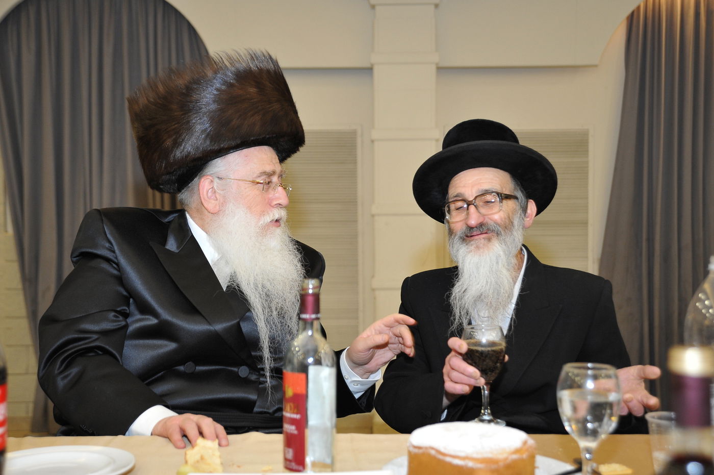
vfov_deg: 26.9
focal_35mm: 50
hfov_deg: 39.6
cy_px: 238
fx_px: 991
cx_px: 357
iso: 1600
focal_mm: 50
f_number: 4
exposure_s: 1/100
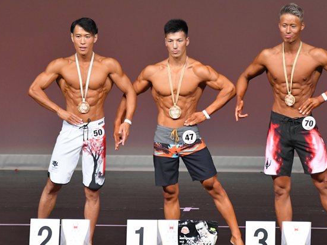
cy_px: 133
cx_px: 192
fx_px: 3826
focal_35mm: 405
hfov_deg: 4.9
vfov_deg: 3.7
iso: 4000
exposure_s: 1/400
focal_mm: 200
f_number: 5.6
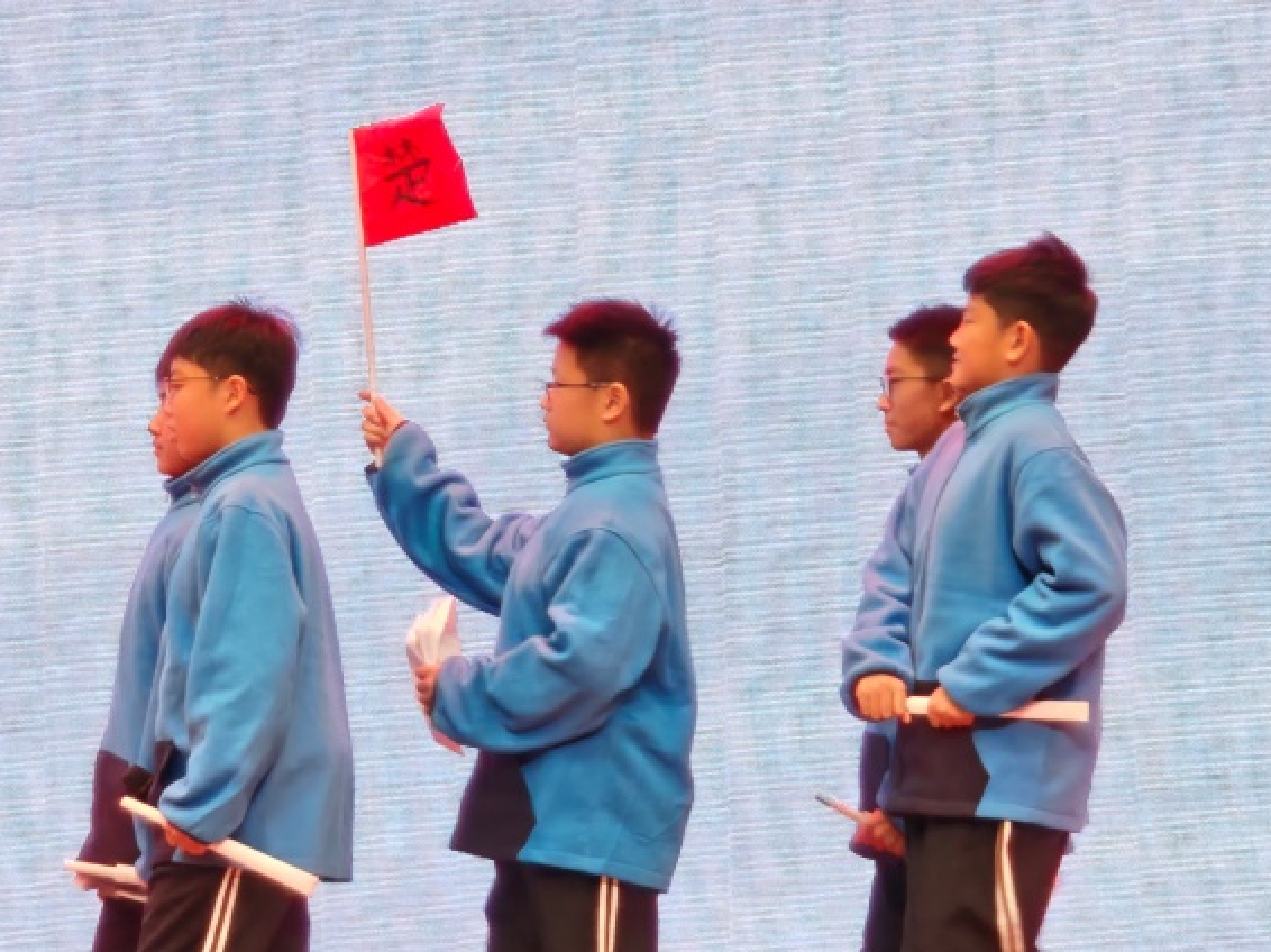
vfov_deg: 6.2
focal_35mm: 239
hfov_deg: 8.3
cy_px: 511
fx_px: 8772
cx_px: 600
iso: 250
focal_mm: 9
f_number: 2
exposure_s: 1/100
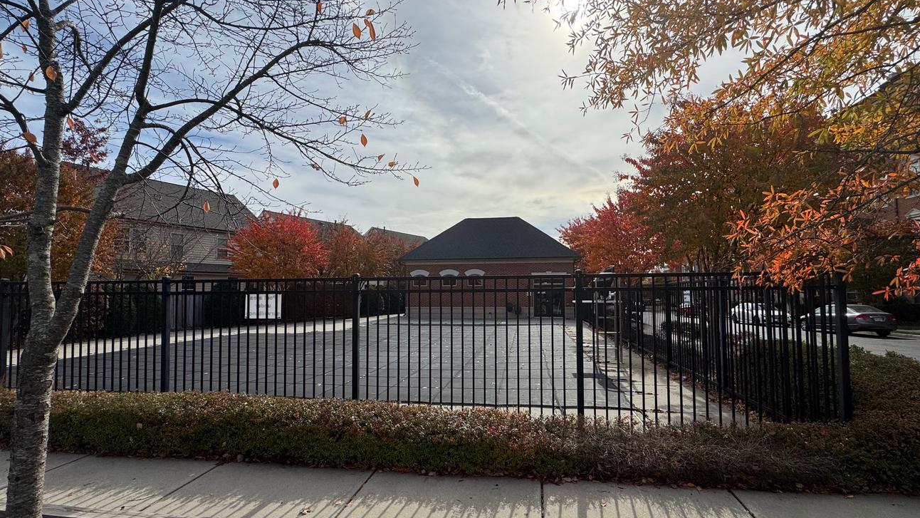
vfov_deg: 63.9
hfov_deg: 95.9
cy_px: 276
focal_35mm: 17
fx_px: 415
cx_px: 466
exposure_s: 1/3717
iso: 40
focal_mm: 2.22
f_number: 2.2
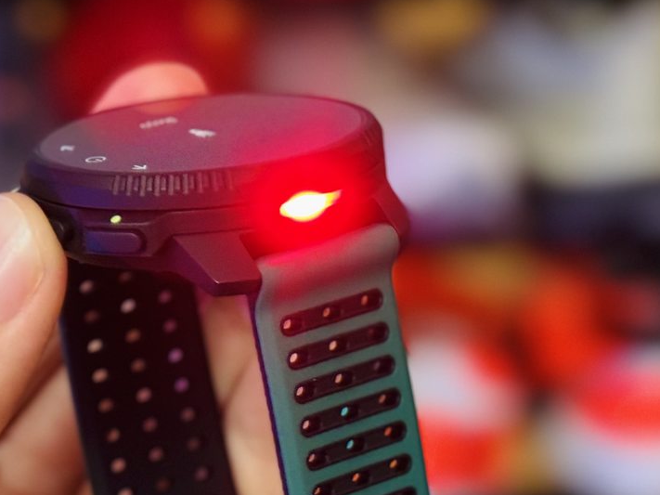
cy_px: 280
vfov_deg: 18.2
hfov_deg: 24.0
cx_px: 227
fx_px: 1544
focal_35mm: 81
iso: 320
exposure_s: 1/40
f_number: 1.78
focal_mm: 6.76
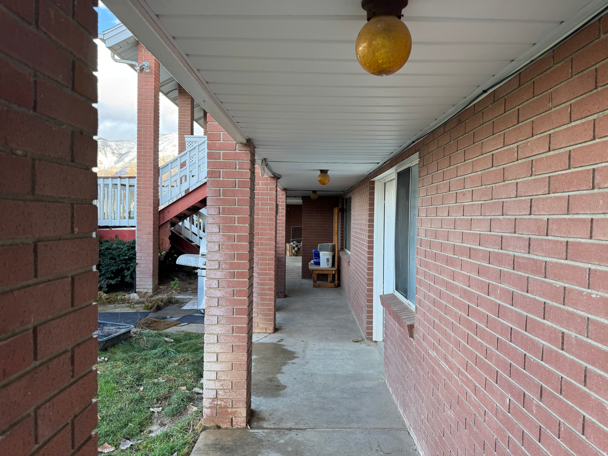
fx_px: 422
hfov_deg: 71.6
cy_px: 228
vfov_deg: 56.8
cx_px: 304
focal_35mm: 24
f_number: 1.78
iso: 64
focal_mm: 6.76
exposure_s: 1/145
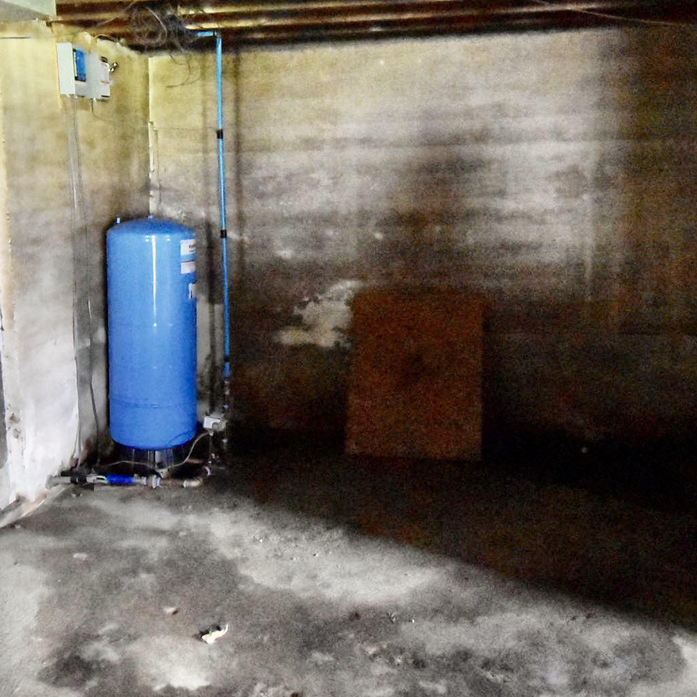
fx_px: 843
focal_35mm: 37
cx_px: 272
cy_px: 299
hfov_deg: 44.6
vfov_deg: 44.8
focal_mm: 10
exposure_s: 1/25
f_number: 4.5
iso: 12800
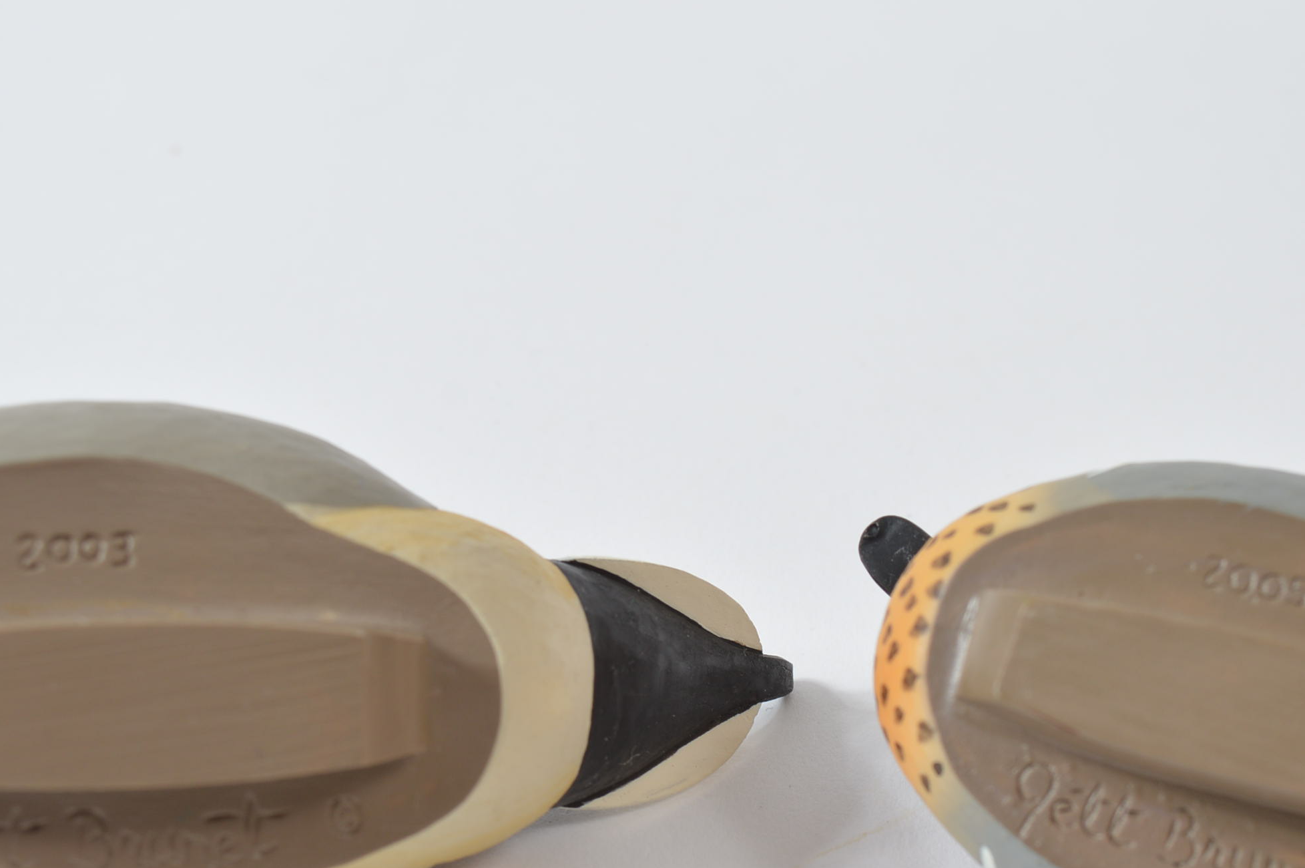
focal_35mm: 81
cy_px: 629
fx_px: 2925
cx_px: 692
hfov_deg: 25.1
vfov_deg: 16.8
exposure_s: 1/100
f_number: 11
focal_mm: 35
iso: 100
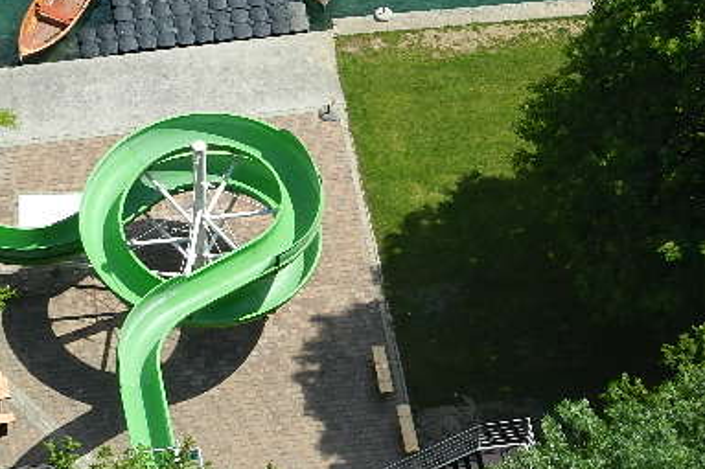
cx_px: 234
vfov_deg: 4.8
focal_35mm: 287
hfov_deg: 7.2
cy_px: 107
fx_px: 5618
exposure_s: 1/800
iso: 160
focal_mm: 29.7
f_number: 5.3
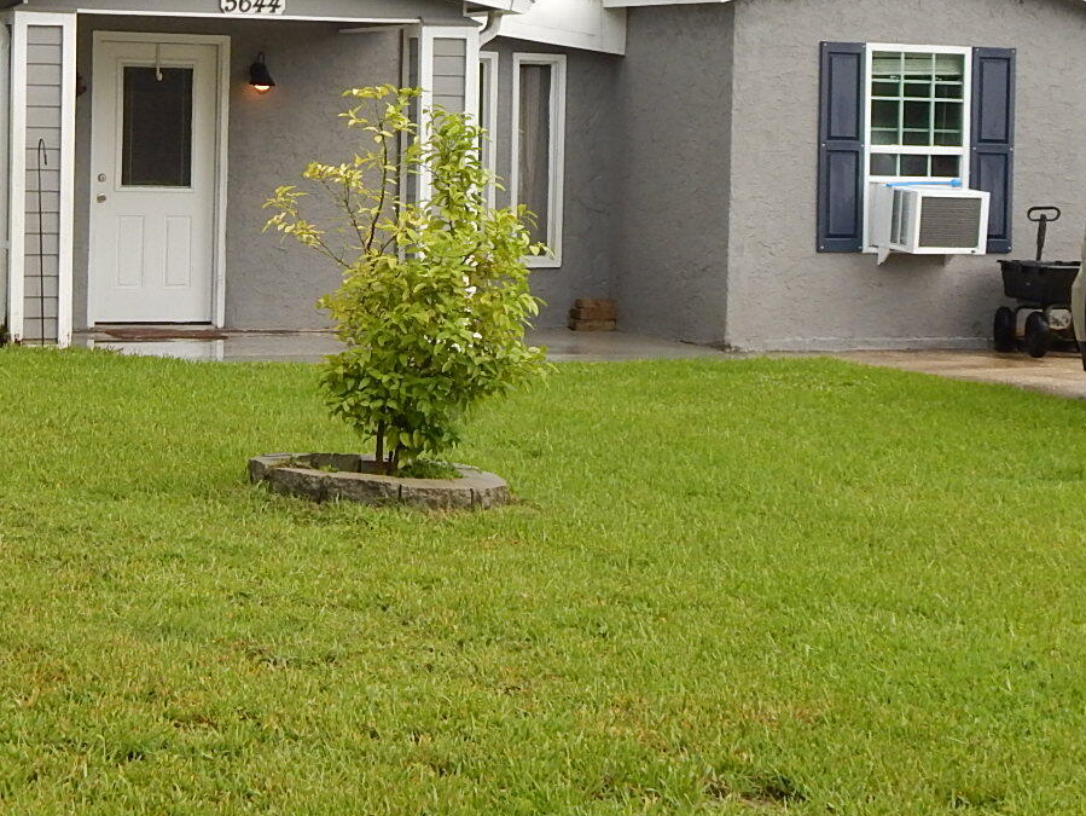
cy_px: 214
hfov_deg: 20.4
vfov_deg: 15.4
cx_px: 474
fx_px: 3013
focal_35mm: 96
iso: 125
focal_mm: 6.8
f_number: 3.4
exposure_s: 1/400
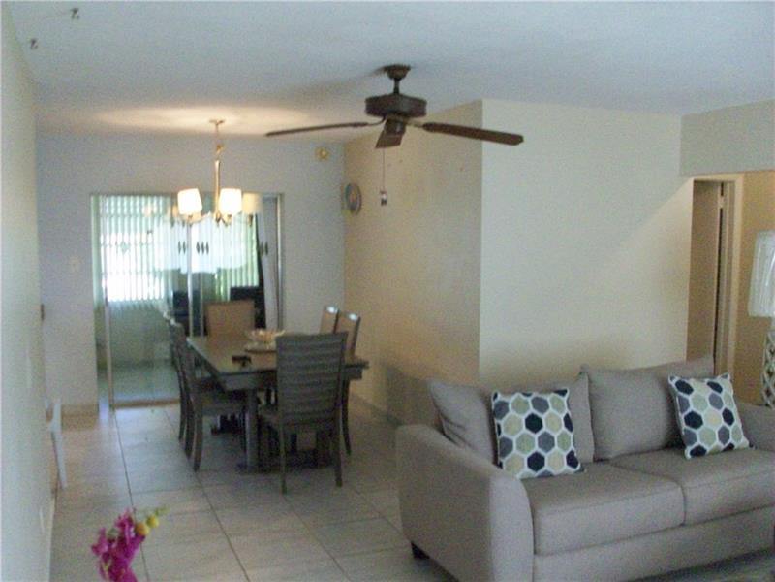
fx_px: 761
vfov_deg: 41.8
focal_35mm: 34
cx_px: 388
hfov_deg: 54.0
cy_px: 291
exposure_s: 1/64
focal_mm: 5.7
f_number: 2.8
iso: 451
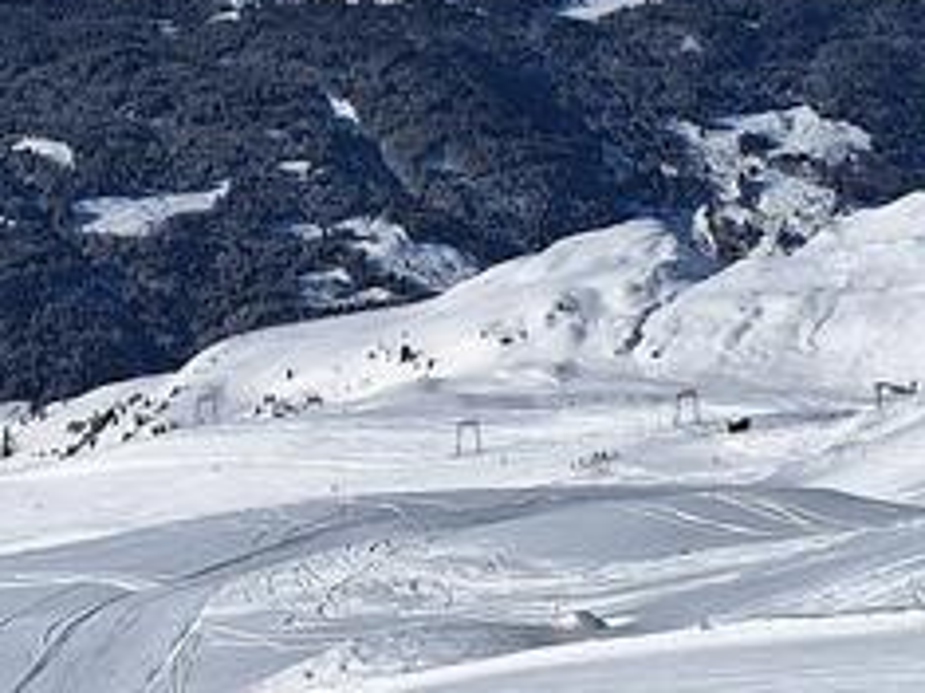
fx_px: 2698
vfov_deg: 14.4
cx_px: 563
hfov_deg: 19.4
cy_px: 14
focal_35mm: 101
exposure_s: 1/7519
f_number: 1.8
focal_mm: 5.54
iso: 40
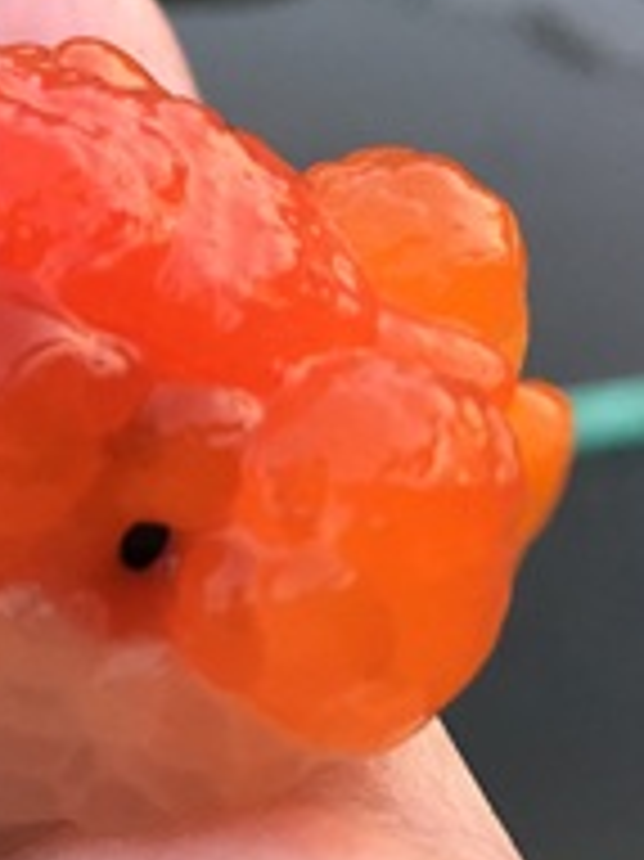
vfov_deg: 25.6
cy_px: 313
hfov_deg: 17.3
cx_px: -347
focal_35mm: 76
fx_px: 1887
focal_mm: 4.15
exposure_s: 1/30
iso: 40
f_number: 2.2
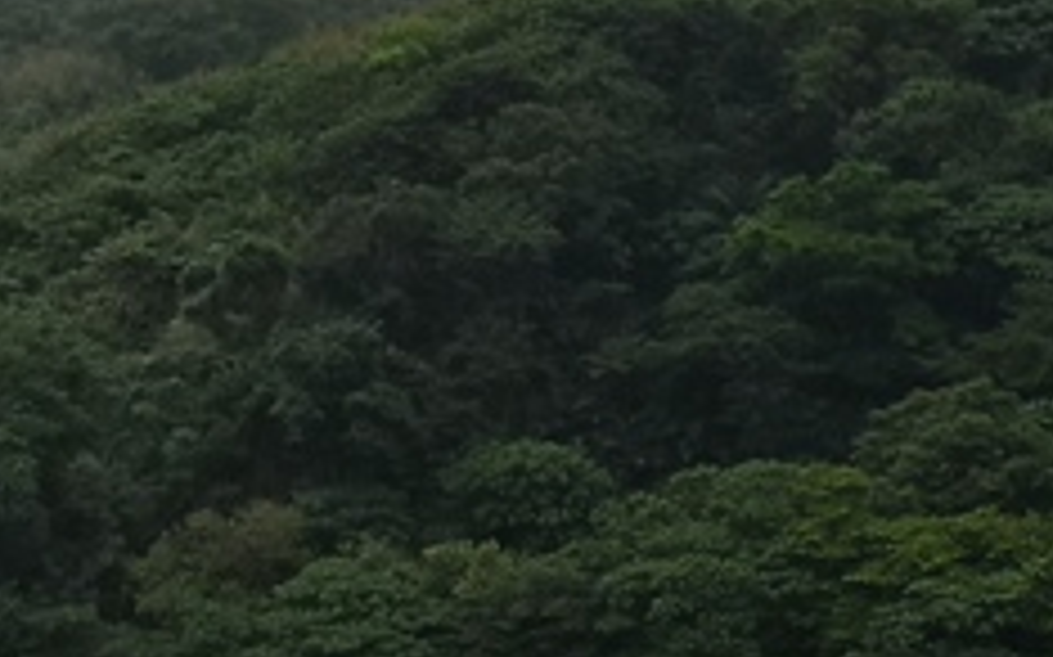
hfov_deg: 11.7
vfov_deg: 7.5
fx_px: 4991
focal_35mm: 174
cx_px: 1431
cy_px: 405
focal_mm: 3.95
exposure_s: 1/601
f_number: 1.8
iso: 50
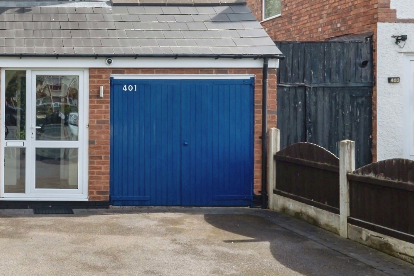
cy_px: 103
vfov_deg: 31.1
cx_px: 6
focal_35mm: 43
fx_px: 495
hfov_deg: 40.2
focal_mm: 10
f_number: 5
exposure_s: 1/640
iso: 200
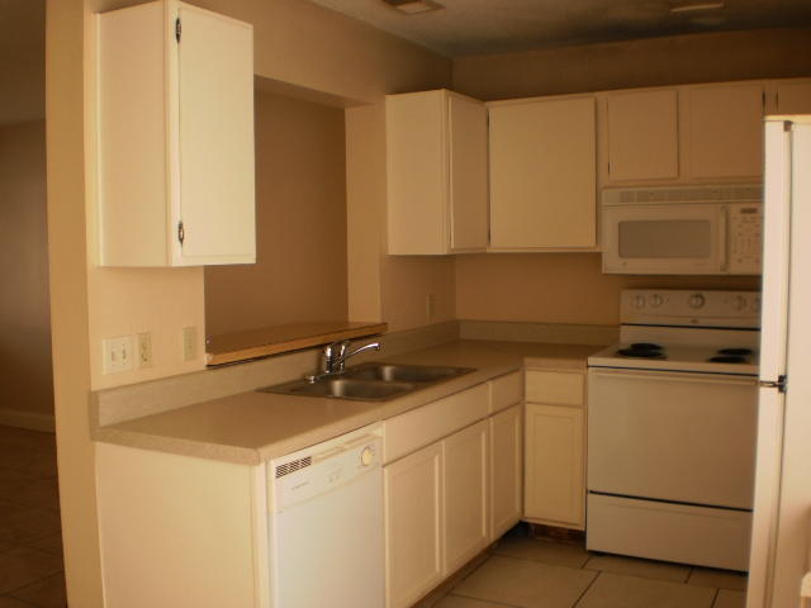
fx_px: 843
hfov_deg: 51.4
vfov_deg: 39.7
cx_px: 406
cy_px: 304
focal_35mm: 36
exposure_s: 1/60
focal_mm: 6.3
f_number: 3.1
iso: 100
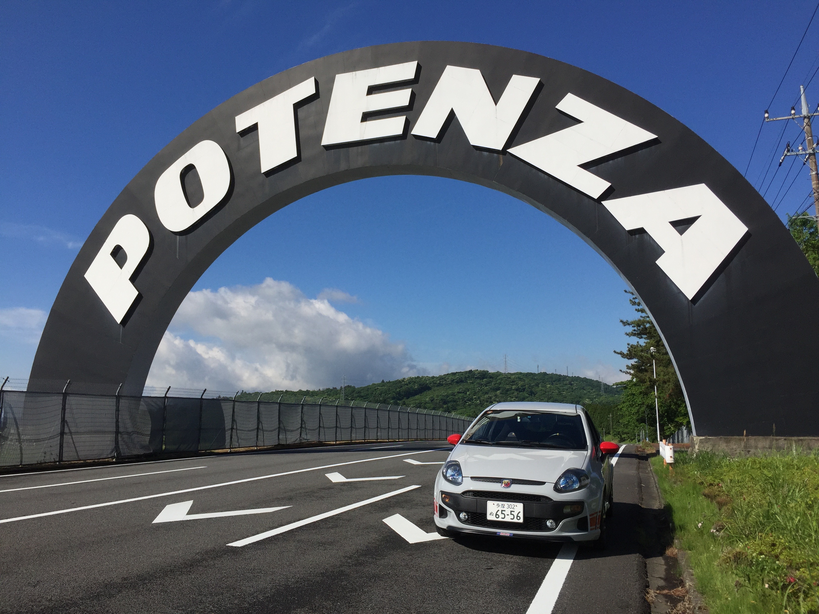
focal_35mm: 29
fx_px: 686
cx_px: 410
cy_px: 307
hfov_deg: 61.7
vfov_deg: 48.2
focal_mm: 4.15
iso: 32
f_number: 2.2
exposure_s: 1/4405
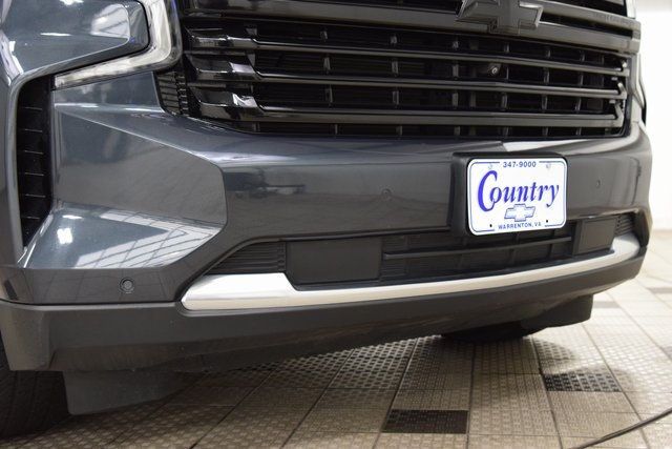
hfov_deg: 41.1
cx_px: 336
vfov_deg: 28.1
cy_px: 224
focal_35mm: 48
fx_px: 896
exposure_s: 1/60
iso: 1600
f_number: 4
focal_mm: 32
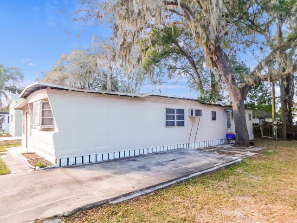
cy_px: 112
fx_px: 197
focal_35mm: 23
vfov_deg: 58.9
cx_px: 148
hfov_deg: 73.9
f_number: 3
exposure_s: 1/125
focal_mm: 4
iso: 125
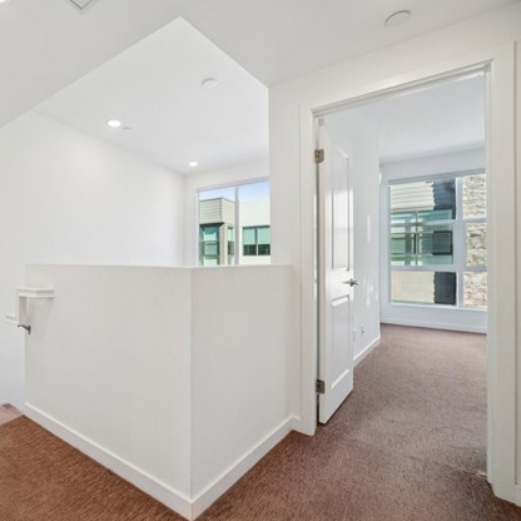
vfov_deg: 84.0
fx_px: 289
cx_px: 150
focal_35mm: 17
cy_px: 259
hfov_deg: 79.5
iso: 160
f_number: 8
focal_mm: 13
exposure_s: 1/30
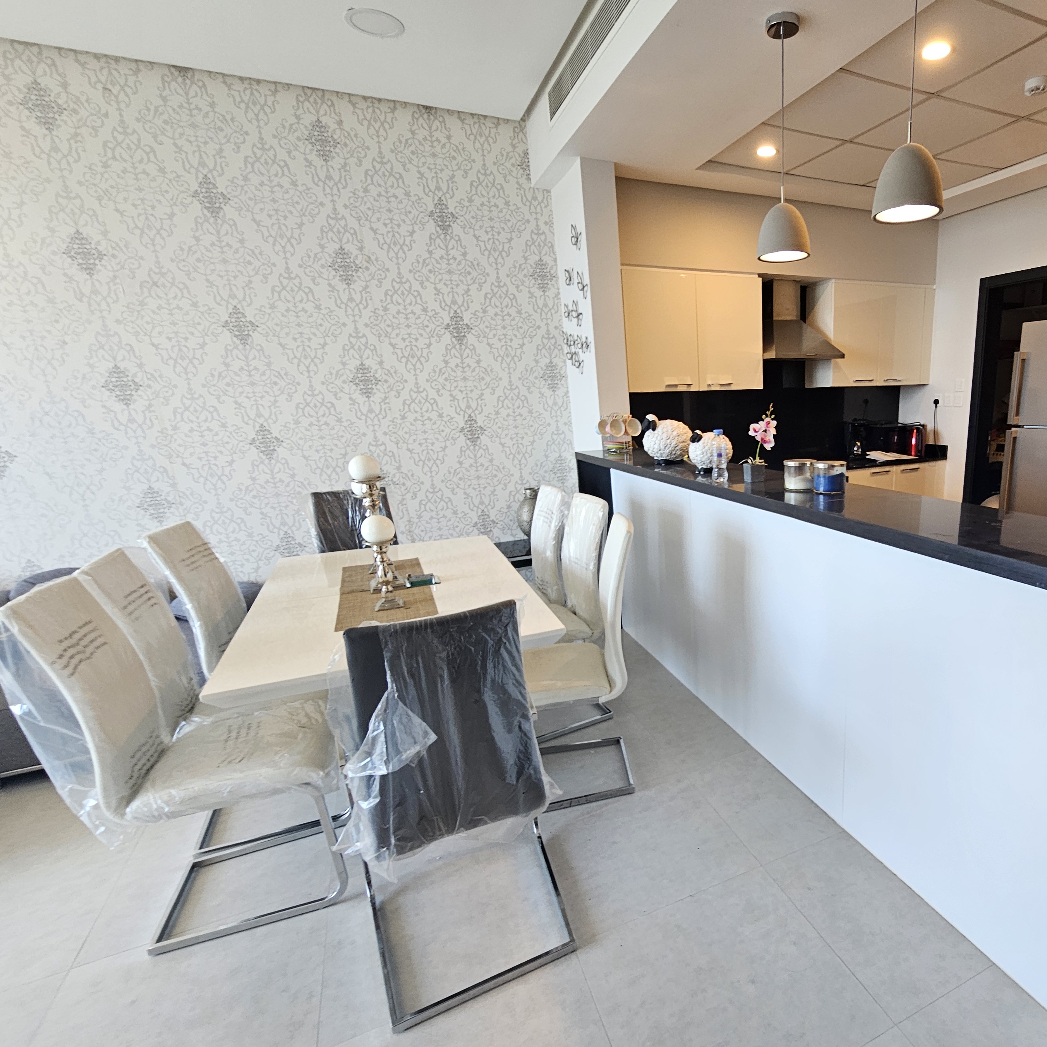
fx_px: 582
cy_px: 564
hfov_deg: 80.1
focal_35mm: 17
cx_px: 729
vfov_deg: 83.8
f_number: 2.2
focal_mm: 2.2
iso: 80
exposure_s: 1/50
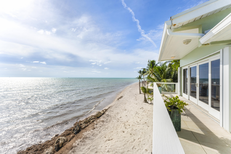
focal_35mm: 14
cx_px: 116
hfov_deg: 104.3
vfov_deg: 81.2
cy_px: 77
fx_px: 90
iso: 50
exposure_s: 1/160
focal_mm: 14
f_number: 13
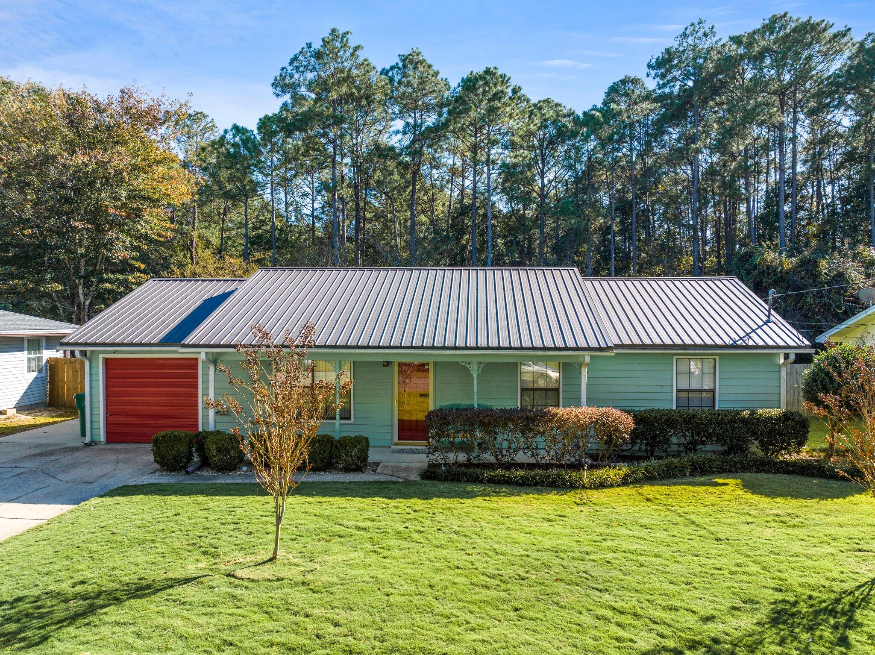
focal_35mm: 24
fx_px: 606
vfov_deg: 56.8
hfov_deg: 71.6
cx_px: 438
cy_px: 328
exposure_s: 1/1000
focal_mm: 12.29
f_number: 2.8
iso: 120
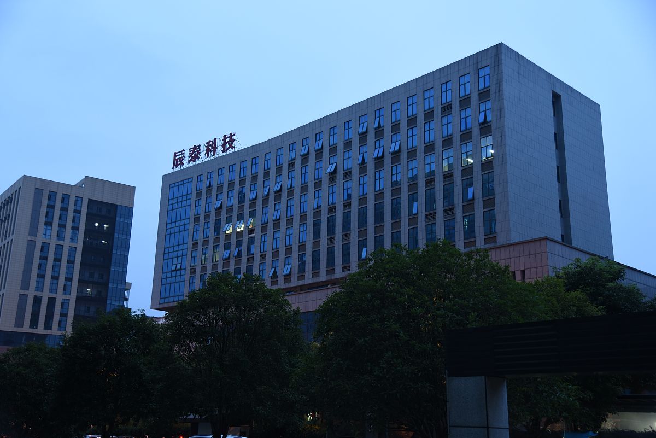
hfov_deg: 50.7
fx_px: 693
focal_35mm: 38
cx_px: 328
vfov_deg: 35.1
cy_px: 219
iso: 500
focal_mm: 38
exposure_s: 1/8
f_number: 4
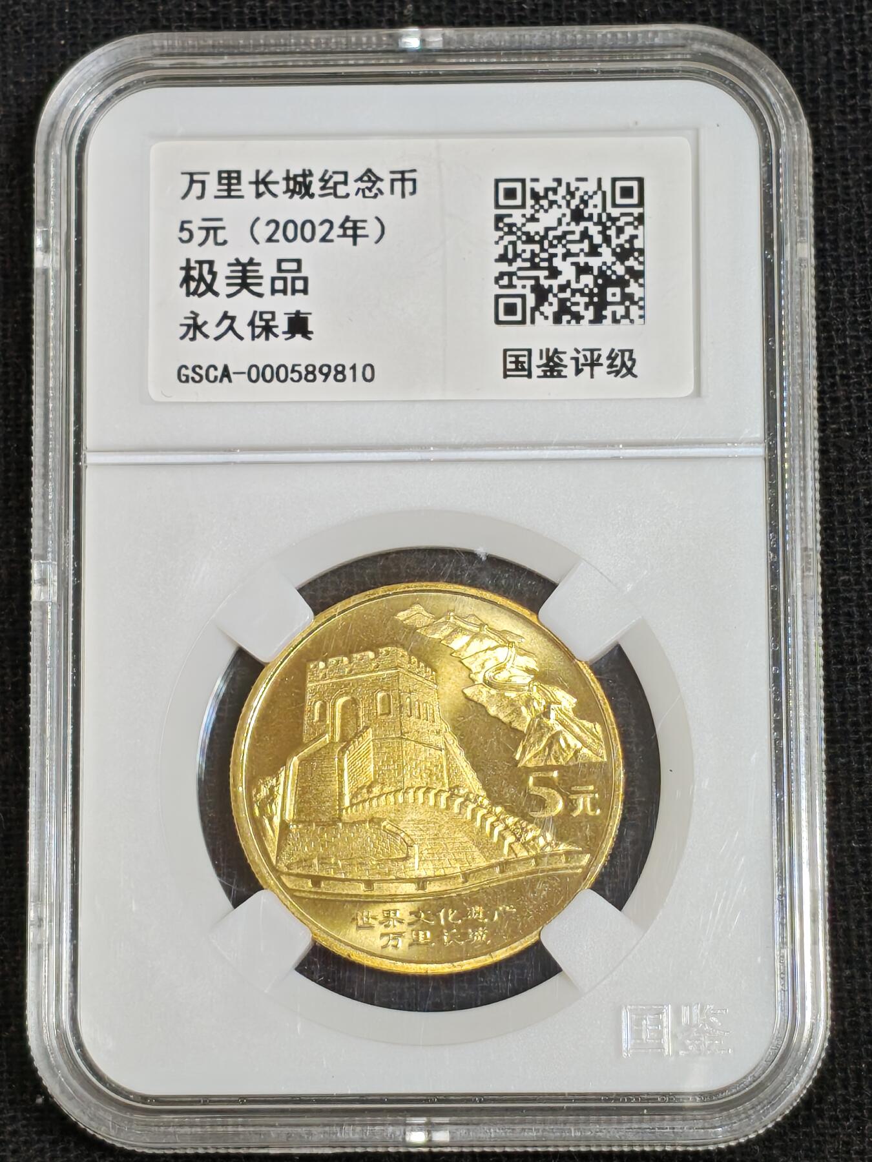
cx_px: 436
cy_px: 581
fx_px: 3627
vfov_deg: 18.2
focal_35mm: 108
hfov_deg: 13.7
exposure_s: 1/835
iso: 50
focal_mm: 4.94
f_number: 1.5
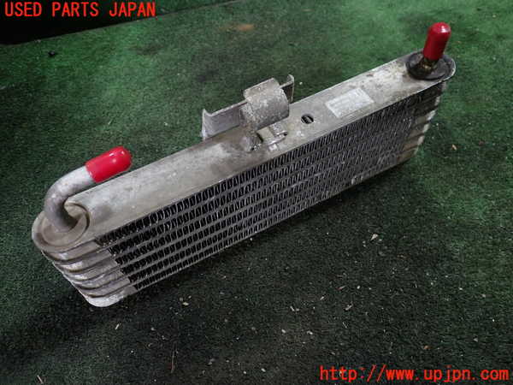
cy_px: 192
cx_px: 256
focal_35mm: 30
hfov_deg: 60.0
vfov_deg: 46.8
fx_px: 445
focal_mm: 5.4
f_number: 2.3
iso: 200
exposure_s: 1/40
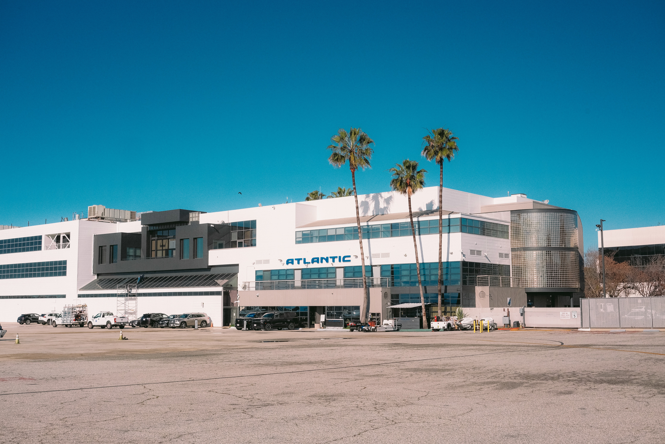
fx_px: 757
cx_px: 332
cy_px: 222
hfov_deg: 47.4
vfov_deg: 32.6
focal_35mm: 41
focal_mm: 27
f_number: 5.6
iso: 500
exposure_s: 1/3800
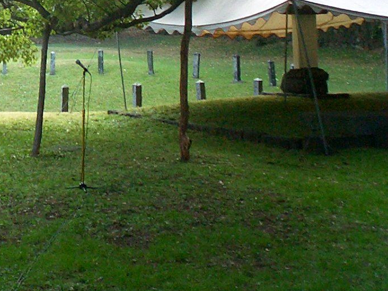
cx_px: -25
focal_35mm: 86
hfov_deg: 21.7
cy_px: -26
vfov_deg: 16.7
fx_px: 964
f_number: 3.5
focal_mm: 5.6
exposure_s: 1/80
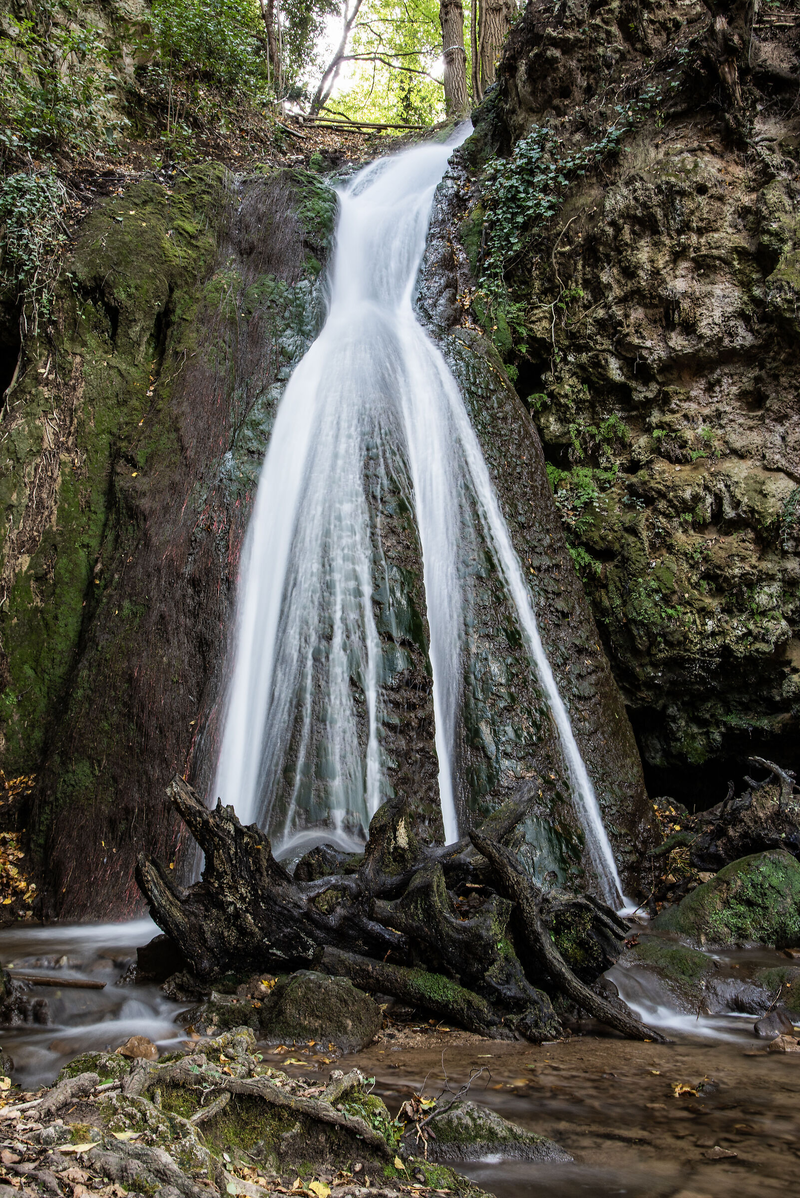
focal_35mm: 38
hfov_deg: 35.1
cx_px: 400
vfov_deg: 50.7
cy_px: 599
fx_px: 1265
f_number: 14
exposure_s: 2.5
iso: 100
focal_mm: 38
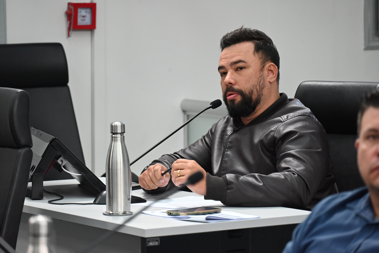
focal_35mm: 200
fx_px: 2106
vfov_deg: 6.9
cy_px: 126
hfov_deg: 10.3
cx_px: 190
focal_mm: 200
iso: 3200
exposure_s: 1/200
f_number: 6.3
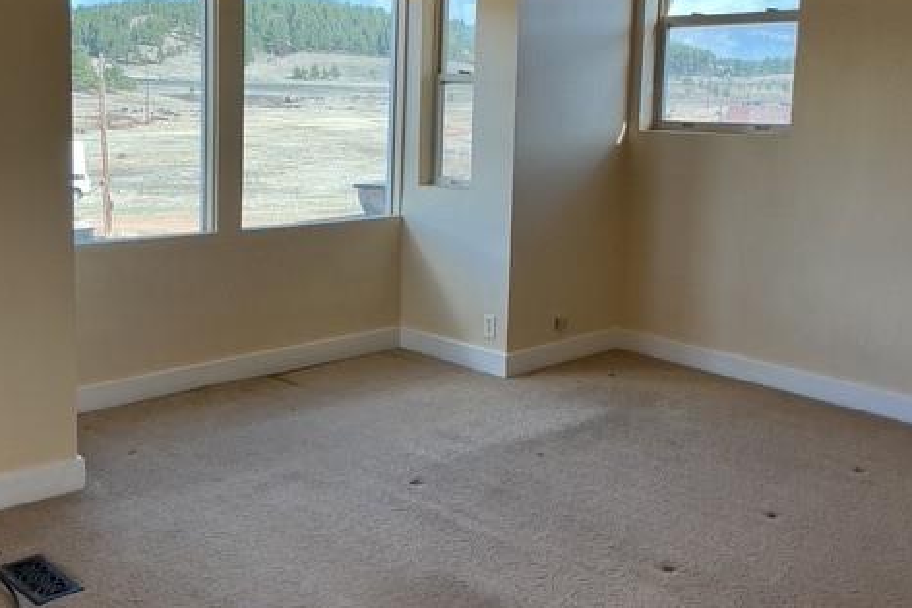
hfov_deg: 47.4
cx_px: 453
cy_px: 221
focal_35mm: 41
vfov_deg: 32.4
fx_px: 1039
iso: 25
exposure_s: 1/158
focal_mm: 3
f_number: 1.8
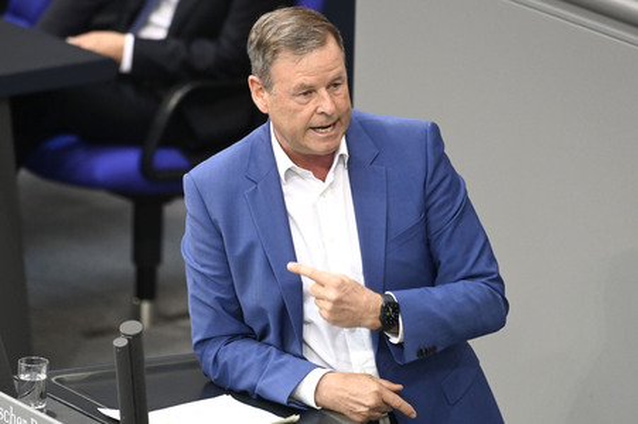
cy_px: 212
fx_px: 7261
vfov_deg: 3.3
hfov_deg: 5.0
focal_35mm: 410
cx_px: 319
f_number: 5.6
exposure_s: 1/400
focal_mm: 410
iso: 10000
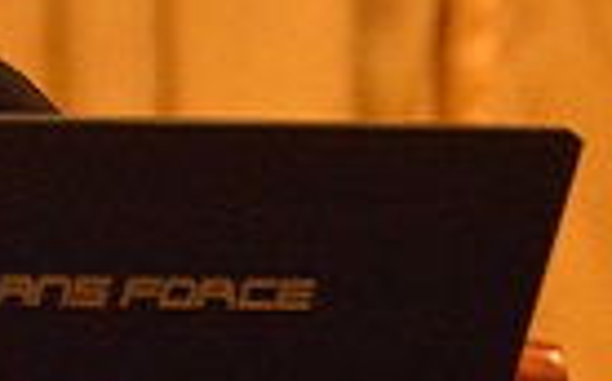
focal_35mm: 666
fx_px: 11099
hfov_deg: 3.1
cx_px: -537
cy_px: 27
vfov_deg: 2.0
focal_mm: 150
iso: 6400
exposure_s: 1/200
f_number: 5.6
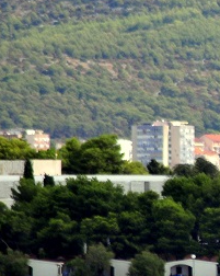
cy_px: 158
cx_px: 472
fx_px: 12280
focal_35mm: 1506
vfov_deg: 1.3
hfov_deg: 1.0
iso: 320
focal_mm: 270
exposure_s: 1/1250
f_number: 5.3
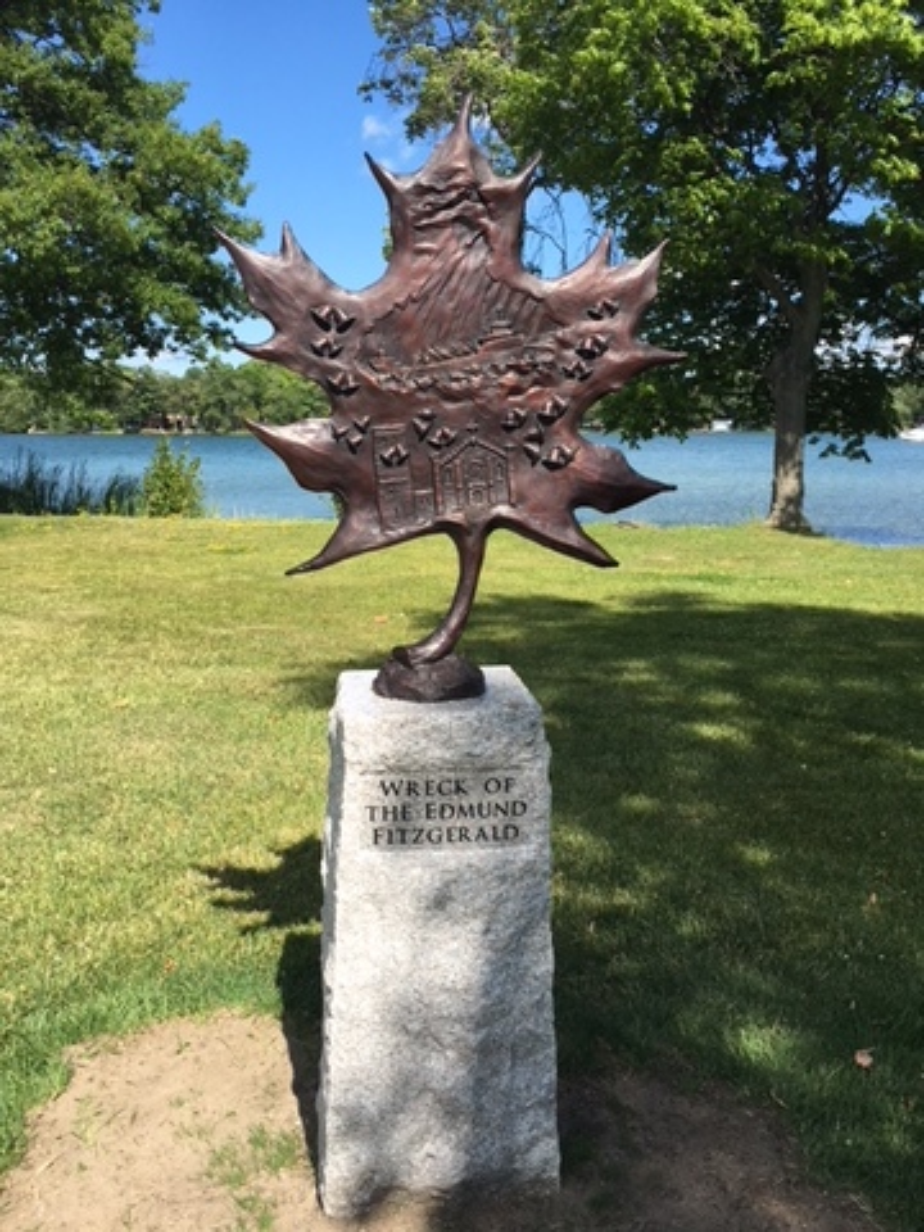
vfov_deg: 61.7
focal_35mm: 29
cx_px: 462
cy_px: 616
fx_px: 1032
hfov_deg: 48.2
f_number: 2.2
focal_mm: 4.15
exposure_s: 1/1026
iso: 25
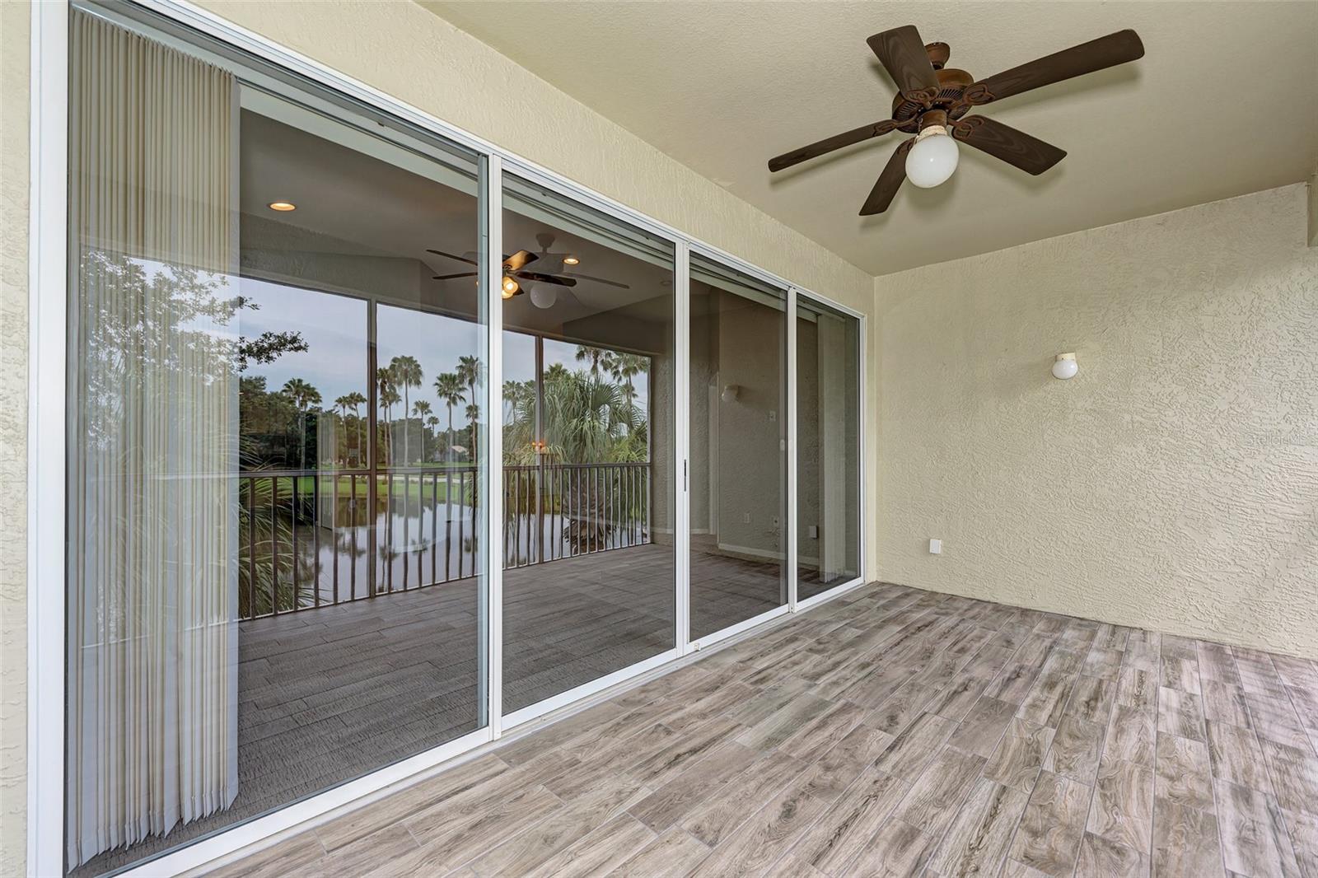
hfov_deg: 104.3
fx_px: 512
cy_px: 439
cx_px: 659
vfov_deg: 81.2
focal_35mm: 14
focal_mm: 14
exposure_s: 1/50
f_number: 5.6
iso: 160
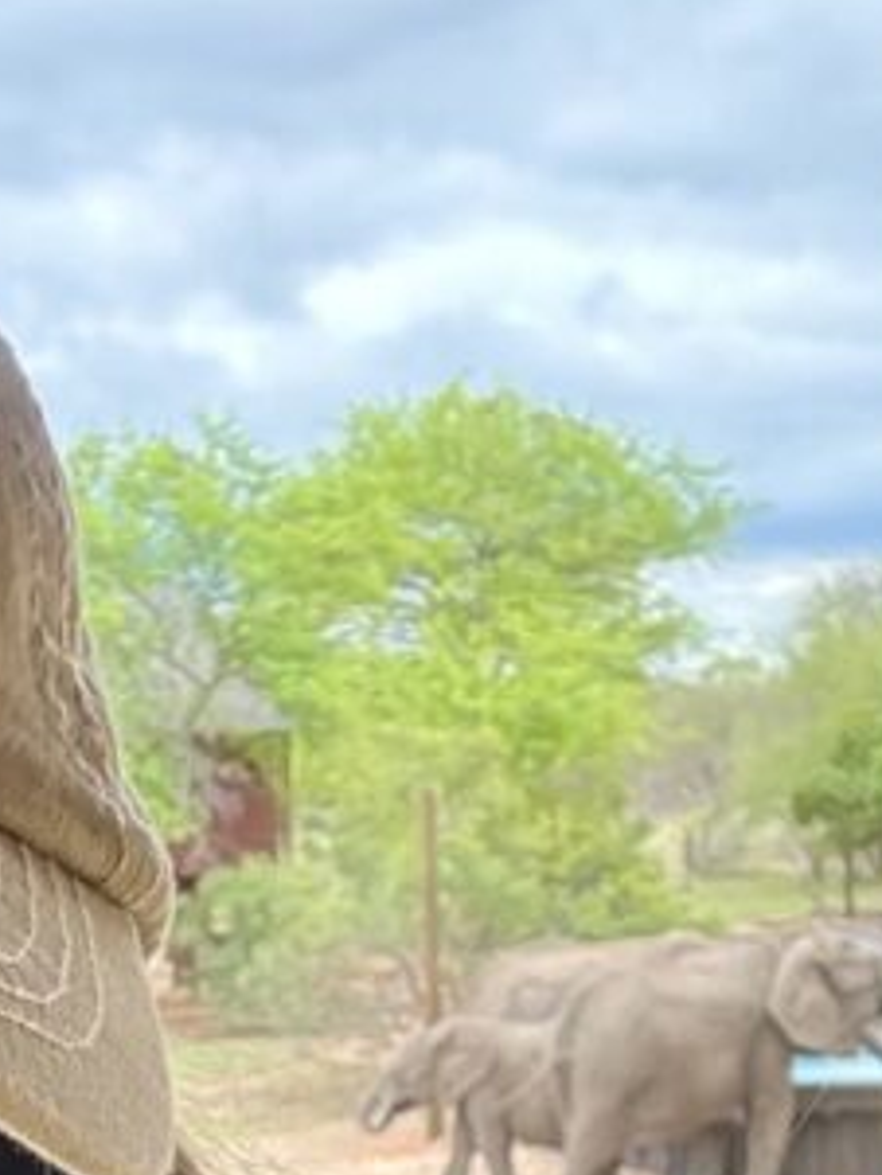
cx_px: 127
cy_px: 1415
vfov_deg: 18.3
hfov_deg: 14.4
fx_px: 3463
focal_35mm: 102
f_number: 1.9
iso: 80
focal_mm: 2.69
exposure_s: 1/174
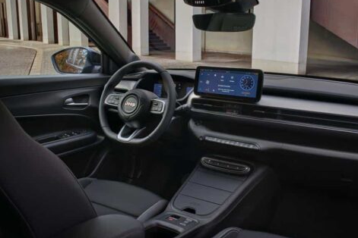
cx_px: 190
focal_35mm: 35
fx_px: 348
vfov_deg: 37.7
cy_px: 96
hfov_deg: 54.4
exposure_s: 1/20
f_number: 9
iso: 125
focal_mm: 25
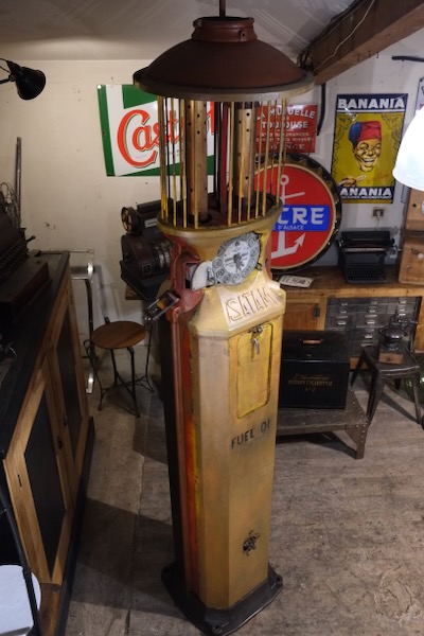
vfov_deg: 54.4
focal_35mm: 35
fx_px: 618
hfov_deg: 37.9
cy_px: 318
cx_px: 212
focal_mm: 23
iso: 3200
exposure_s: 1/125
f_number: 4
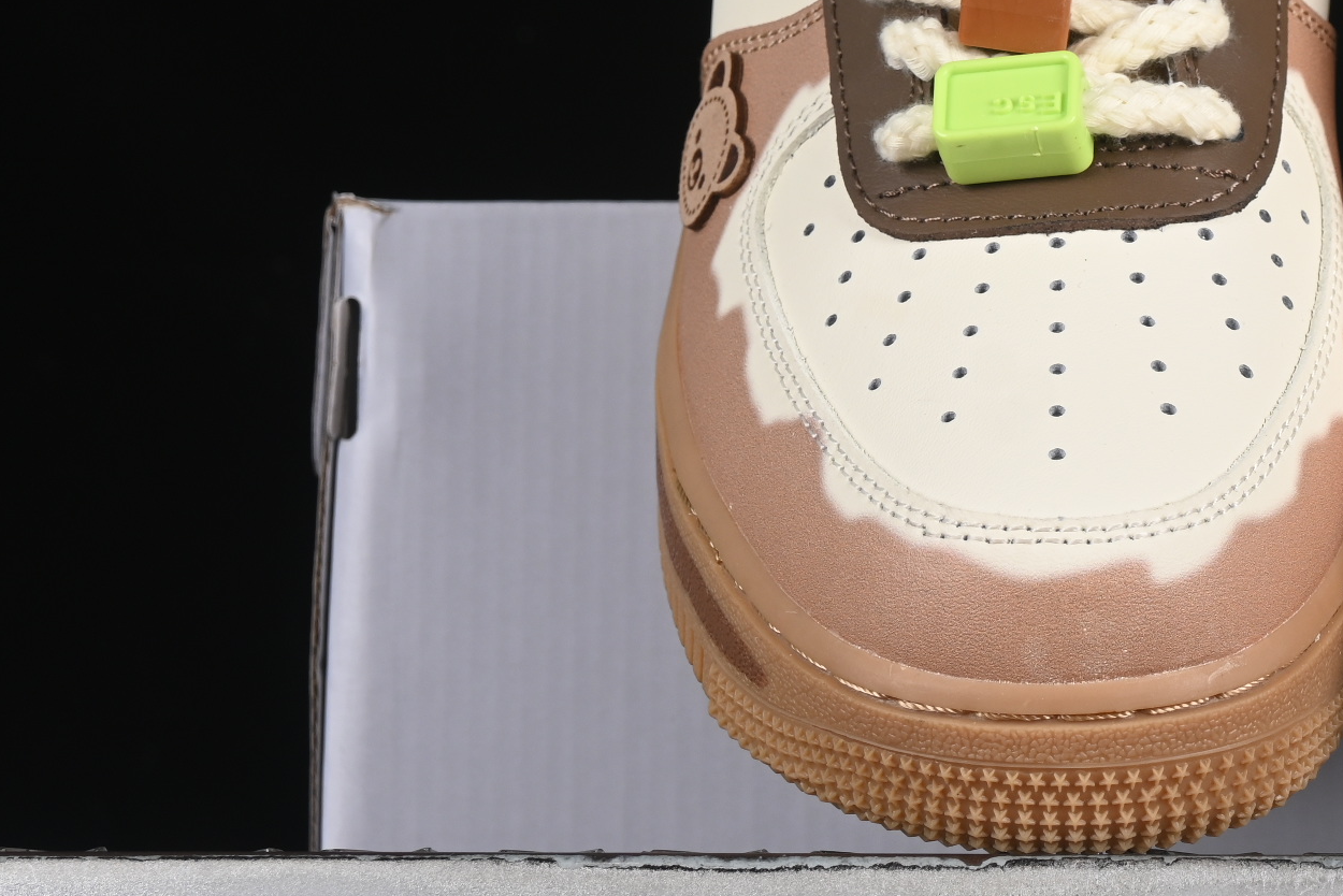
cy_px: 235
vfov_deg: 8.2
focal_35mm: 167
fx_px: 6231
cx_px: 1364
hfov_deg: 12.2
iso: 160
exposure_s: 1/80
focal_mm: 50
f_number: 8
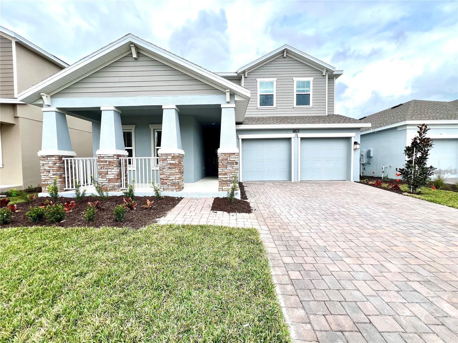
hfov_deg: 106.2
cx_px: 229
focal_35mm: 13
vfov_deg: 89.9
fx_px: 172
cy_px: 172
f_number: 1.8
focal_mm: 1.57
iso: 32
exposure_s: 1/737
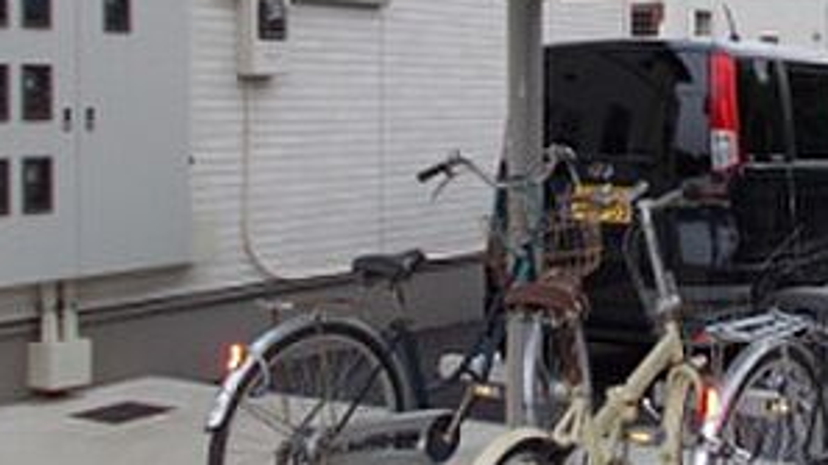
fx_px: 1339
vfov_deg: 19.6
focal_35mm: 61
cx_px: 683
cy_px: 120
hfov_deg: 33.2
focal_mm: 4.6
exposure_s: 1/80
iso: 80
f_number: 3.2
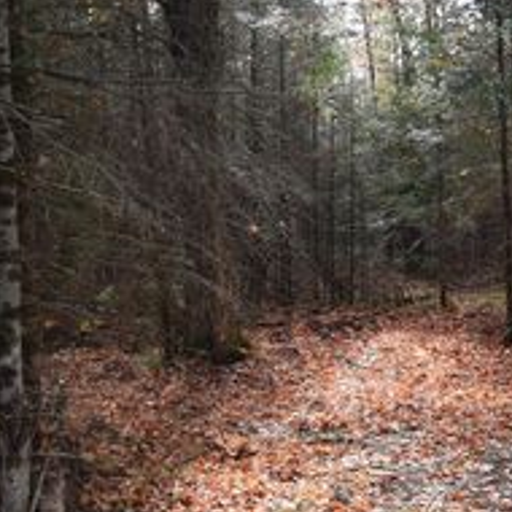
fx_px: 1121
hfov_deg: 25.5
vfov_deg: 25.7
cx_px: 361
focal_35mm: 67
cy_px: 257
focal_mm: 20
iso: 320
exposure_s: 1/250
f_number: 5.6
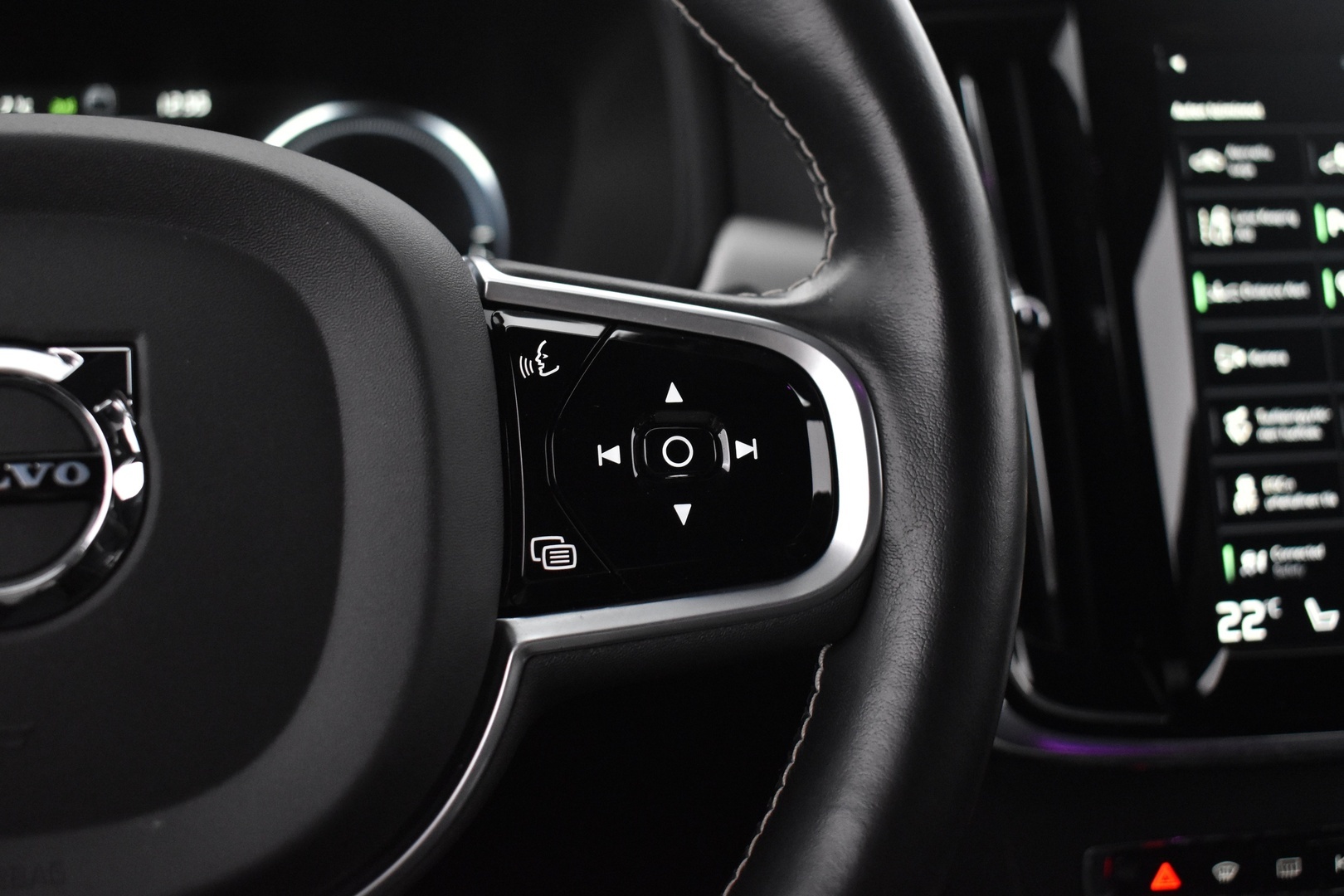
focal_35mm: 44
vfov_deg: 30.8
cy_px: 448
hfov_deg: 45.0
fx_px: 1624
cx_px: 672
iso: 3200
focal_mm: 29
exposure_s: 1/30
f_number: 4.2
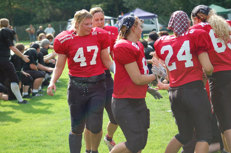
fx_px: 672
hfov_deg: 19.5
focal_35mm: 105
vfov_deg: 13.0
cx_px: 116
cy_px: 76
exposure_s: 1/1000
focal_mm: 70
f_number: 4
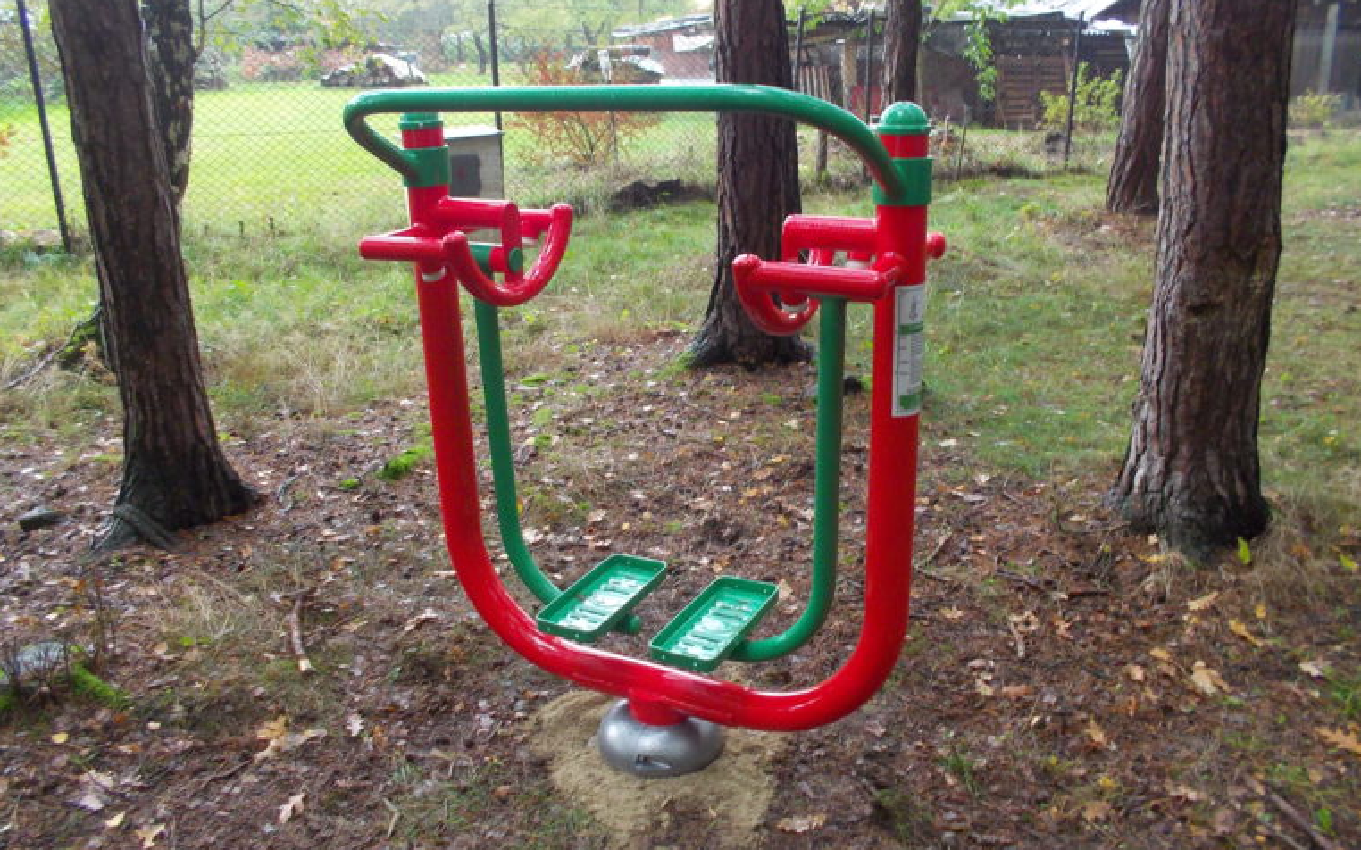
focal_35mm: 31
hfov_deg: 61.2
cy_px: 423
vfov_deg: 40.6
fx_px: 1150
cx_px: 680
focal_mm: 4.1
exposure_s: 1/25
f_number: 3.3
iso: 200
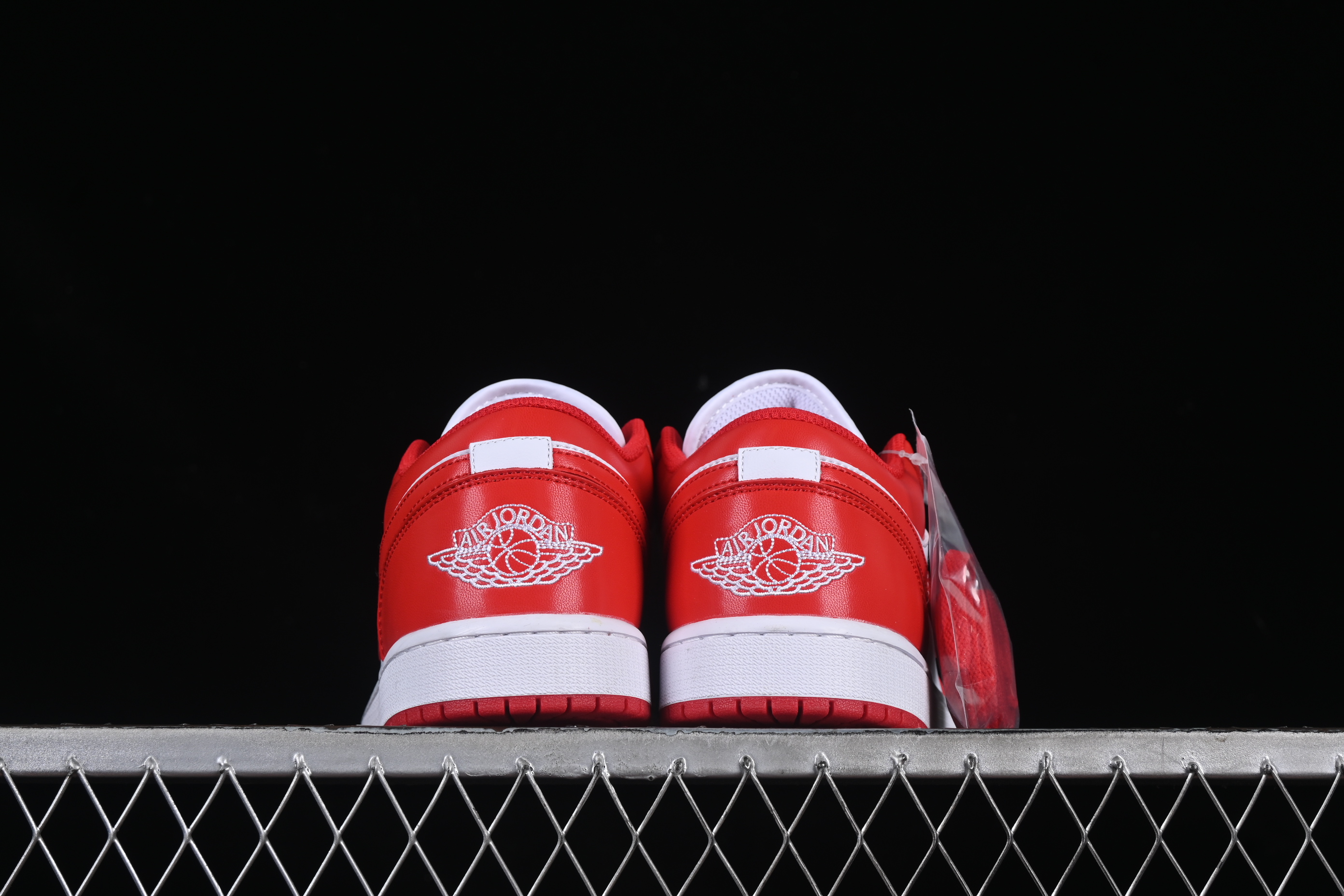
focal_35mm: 75
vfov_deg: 18.2
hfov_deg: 27.0
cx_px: 672
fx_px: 2800
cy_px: 448
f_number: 8
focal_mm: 50
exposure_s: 1/80
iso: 160
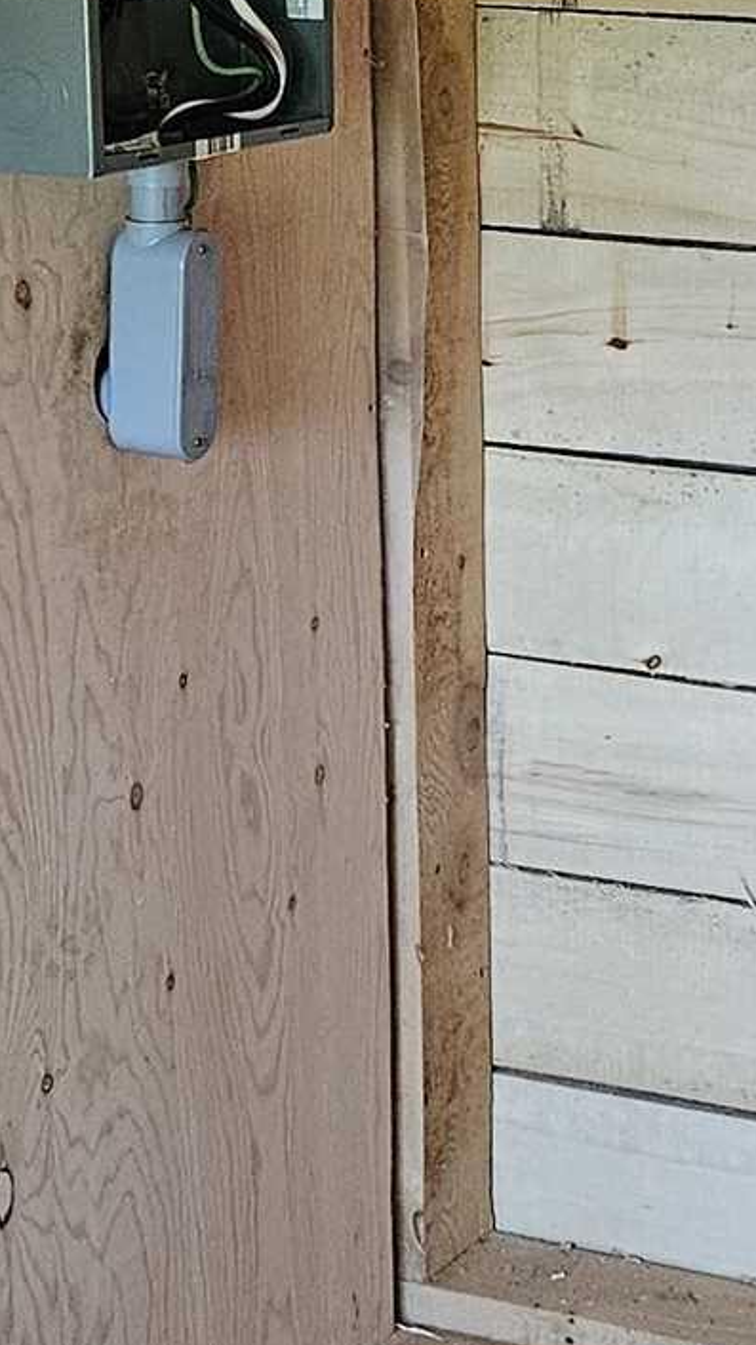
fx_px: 3885
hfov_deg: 11.1
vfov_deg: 19.5
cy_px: 368
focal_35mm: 109
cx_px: 634
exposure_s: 1/120
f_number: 1.8
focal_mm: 5.4
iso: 640
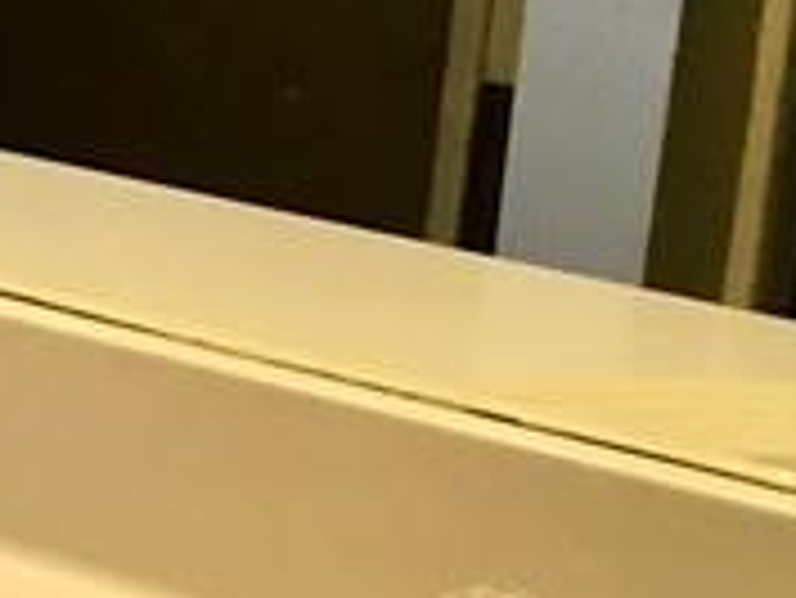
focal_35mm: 162
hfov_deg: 10.0
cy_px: 283
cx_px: -1345
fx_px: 3728
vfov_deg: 9.2
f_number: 1.8
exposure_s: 1/12
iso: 100
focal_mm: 3.99
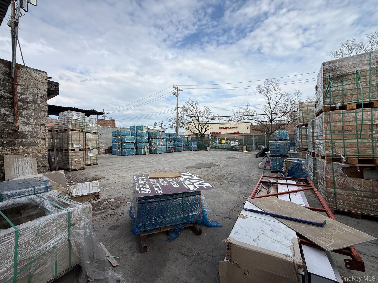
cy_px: 142
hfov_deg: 102.1
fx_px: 153
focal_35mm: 14
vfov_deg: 85.7
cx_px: 189
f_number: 2.2
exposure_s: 1/2092
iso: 50
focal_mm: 2.22
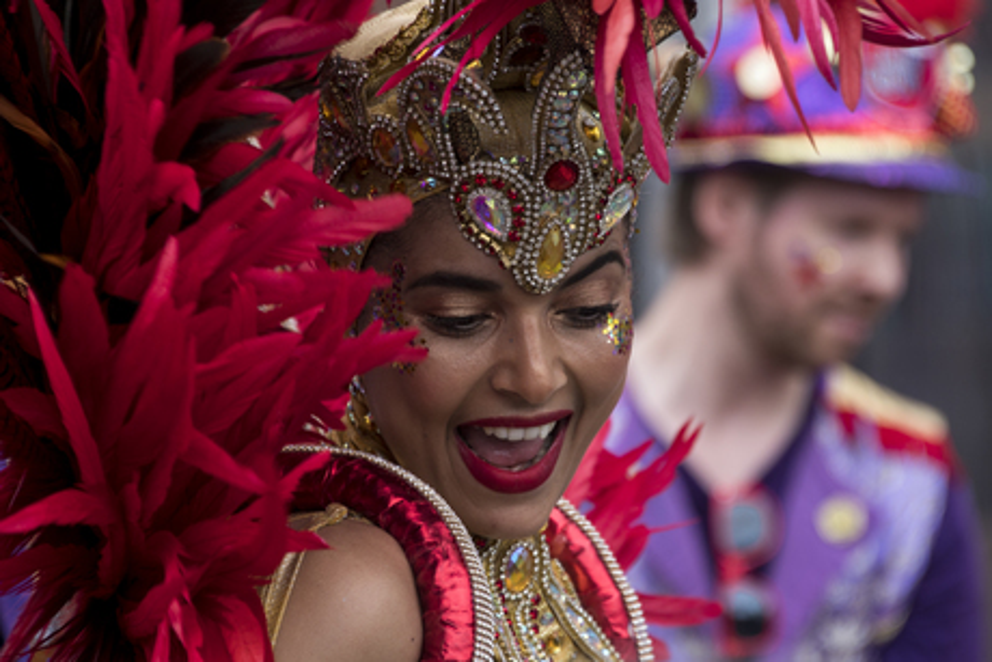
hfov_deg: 4.6
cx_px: 496
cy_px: 331
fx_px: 12403
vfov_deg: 3.1
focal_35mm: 450
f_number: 5.6
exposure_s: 1/400
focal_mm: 300
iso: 100
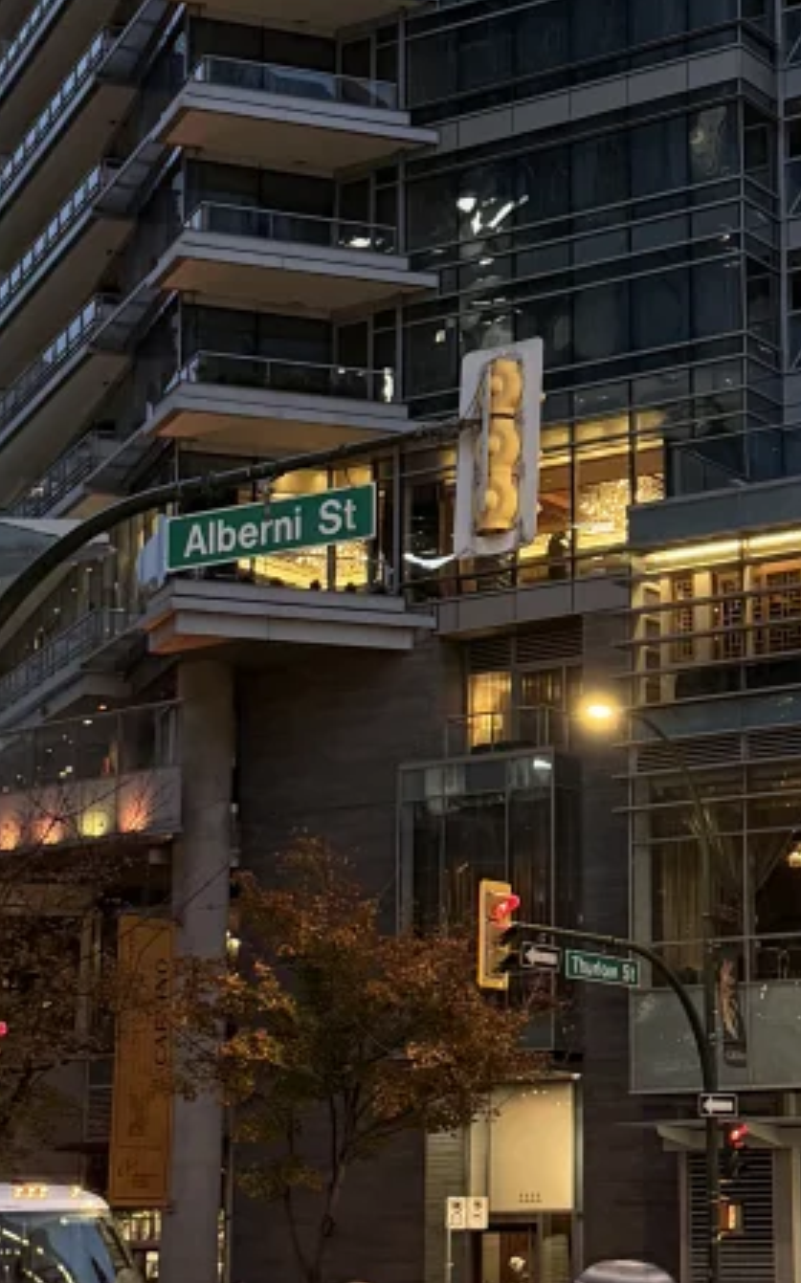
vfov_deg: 25.2
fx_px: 2867
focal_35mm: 82
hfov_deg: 15.8
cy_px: 626
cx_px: 609
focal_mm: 6.76
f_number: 1.78
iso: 500
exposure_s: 1/60
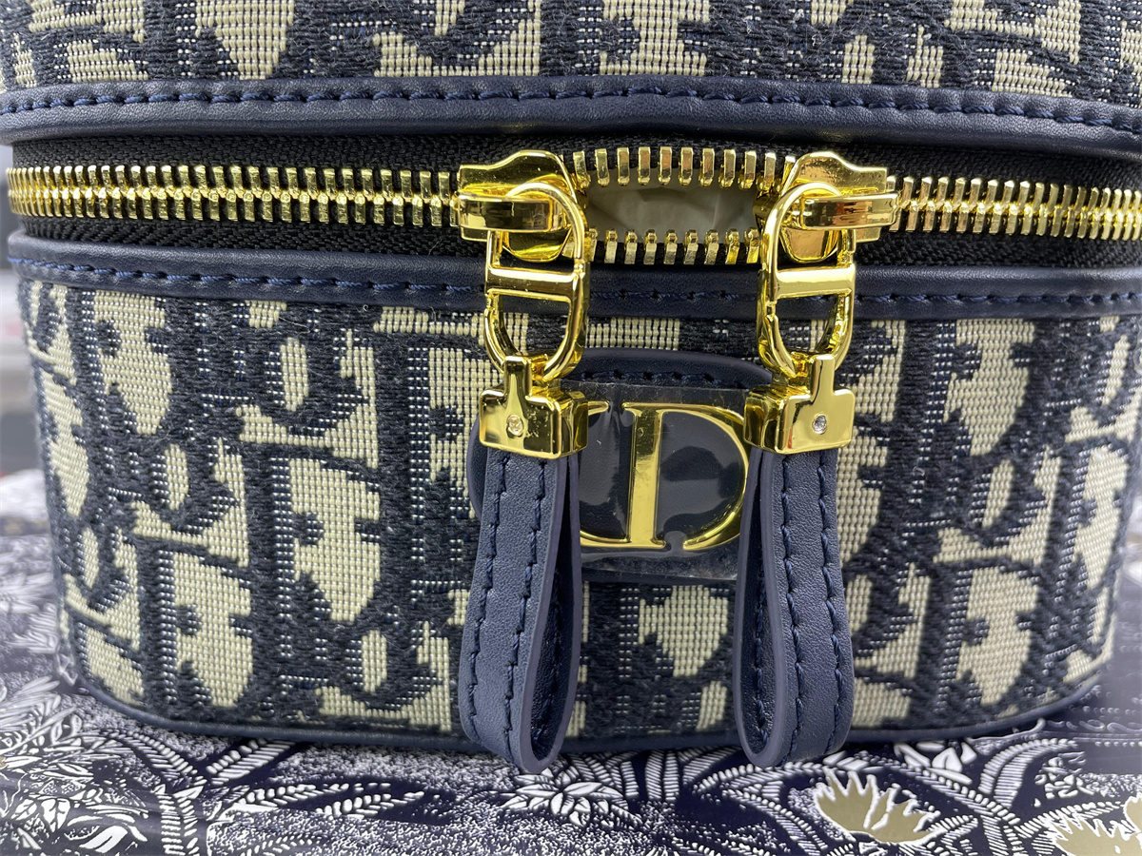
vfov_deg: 53.1
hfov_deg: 67.3
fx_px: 858
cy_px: 428
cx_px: 571
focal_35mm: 26
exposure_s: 1/100
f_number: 1.6
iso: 64
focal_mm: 4.2
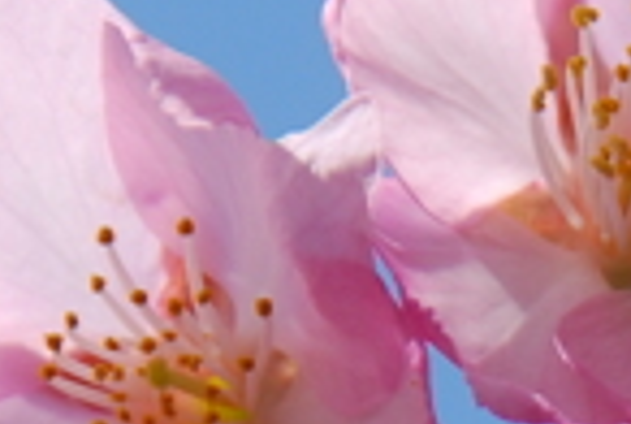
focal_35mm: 1218
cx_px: 895
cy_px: 833
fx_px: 21392
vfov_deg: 1.1
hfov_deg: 1.7
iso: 100
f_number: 6
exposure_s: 1/400
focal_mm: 116
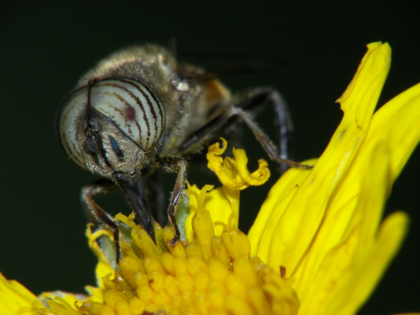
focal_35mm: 418
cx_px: 210
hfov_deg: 4.7
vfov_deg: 3.6
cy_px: 158
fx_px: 5072
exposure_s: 1/320
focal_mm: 69.6
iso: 80
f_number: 8
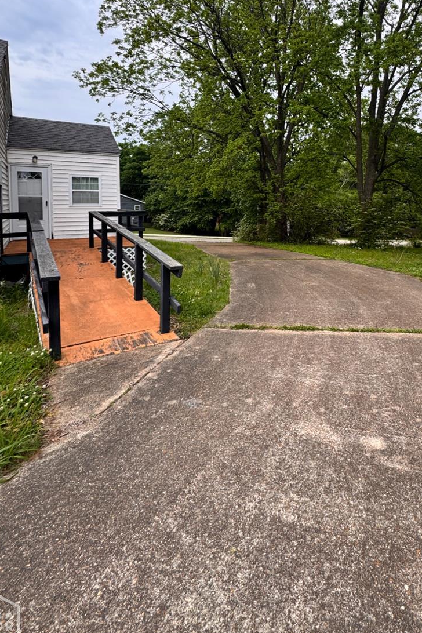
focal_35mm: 20
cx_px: 295
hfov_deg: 59.9
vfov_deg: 81.3
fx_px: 352
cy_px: 214
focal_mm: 2.22
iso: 40
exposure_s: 1/112
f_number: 2.2
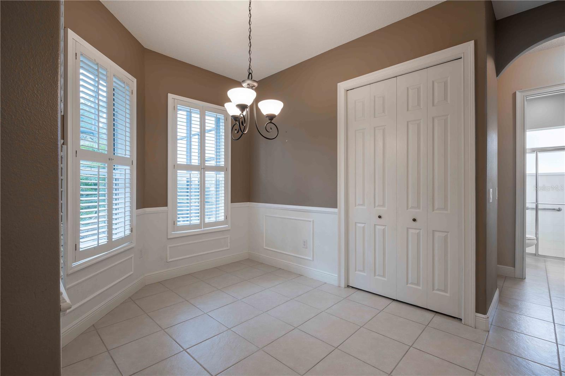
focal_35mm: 16
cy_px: 188
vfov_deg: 73.7
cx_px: 282
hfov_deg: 96.7
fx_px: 251
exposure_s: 1/25
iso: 200
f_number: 8
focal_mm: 16
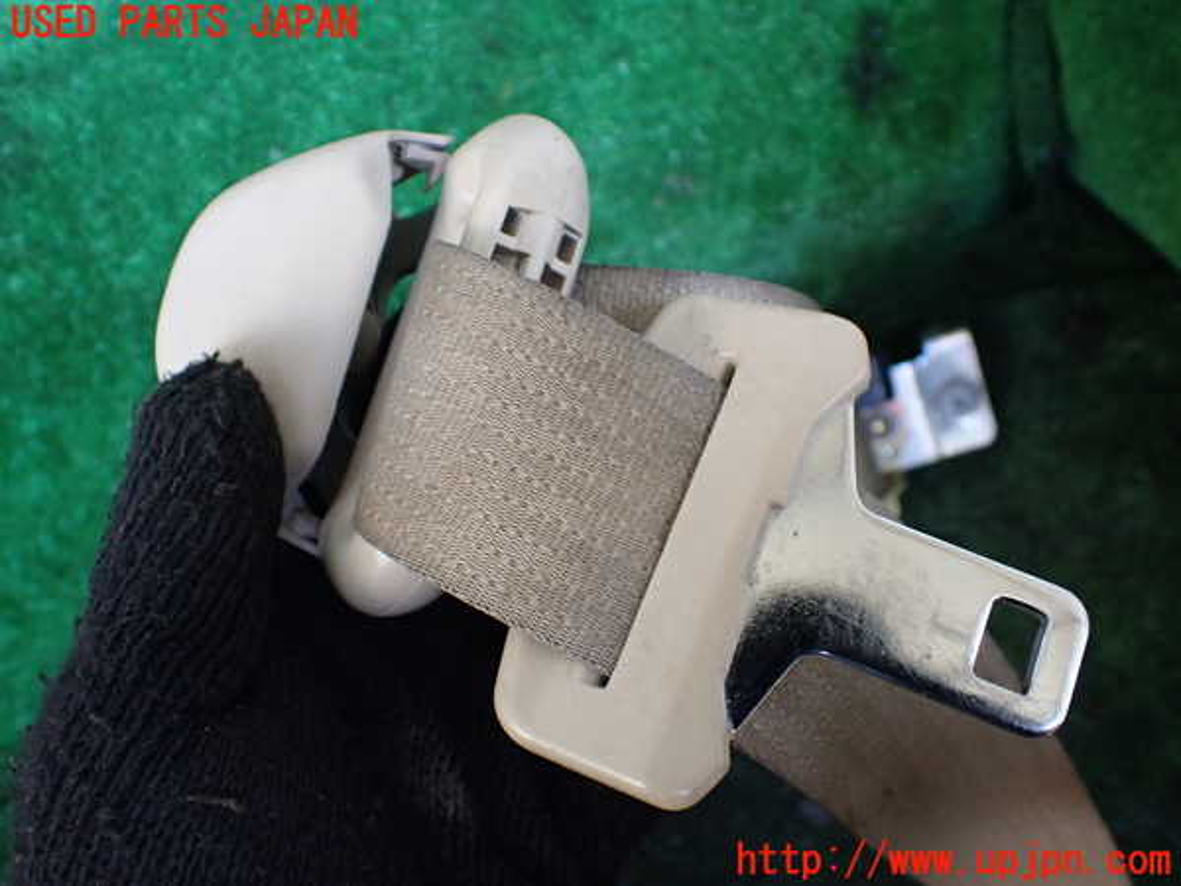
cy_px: 443
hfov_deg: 60.0
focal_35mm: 30
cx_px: 590
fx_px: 1024
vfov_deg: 46.8
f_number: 2.3
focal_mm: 5.4
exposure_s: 1/125
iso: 320
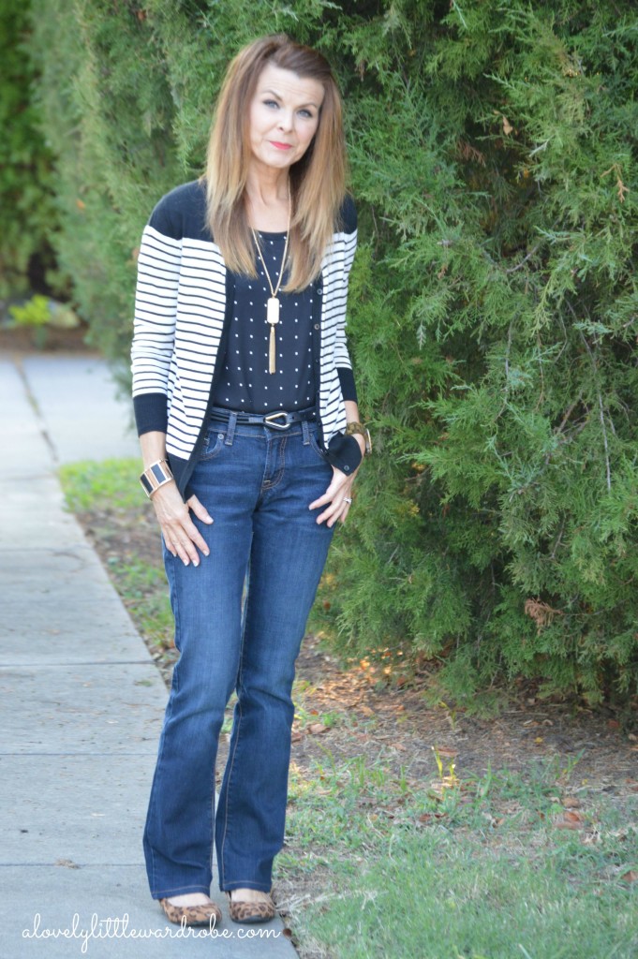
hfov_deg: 9.1
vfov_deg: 13.7
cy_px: 480
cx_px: 319
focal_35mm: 150
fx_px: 3994
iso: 800
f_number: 4.8
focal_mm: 100
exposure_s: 1/125
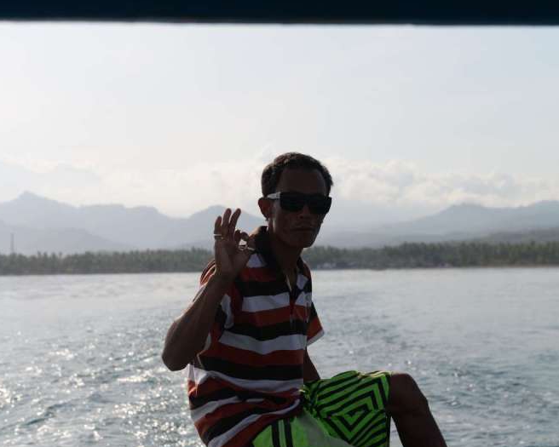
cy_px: 223
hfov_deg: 26.8
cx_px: 303
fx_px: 1175
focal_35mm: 71
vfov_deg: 21.6
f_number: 6.3
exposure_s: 1/640
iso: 100
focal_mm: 62
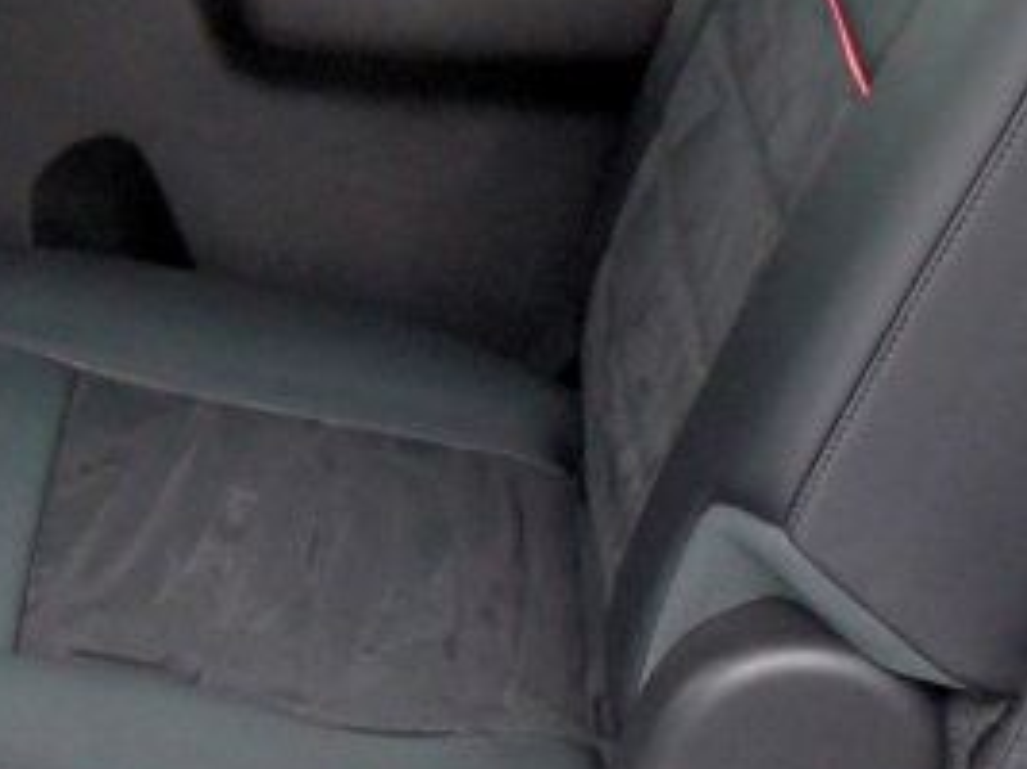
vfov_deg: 13.5
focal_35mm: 108
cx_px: 288
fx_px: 3203
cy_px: 765
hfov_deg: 18.1
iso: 240
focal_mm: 3.9
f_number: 3.2
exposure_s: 1/15
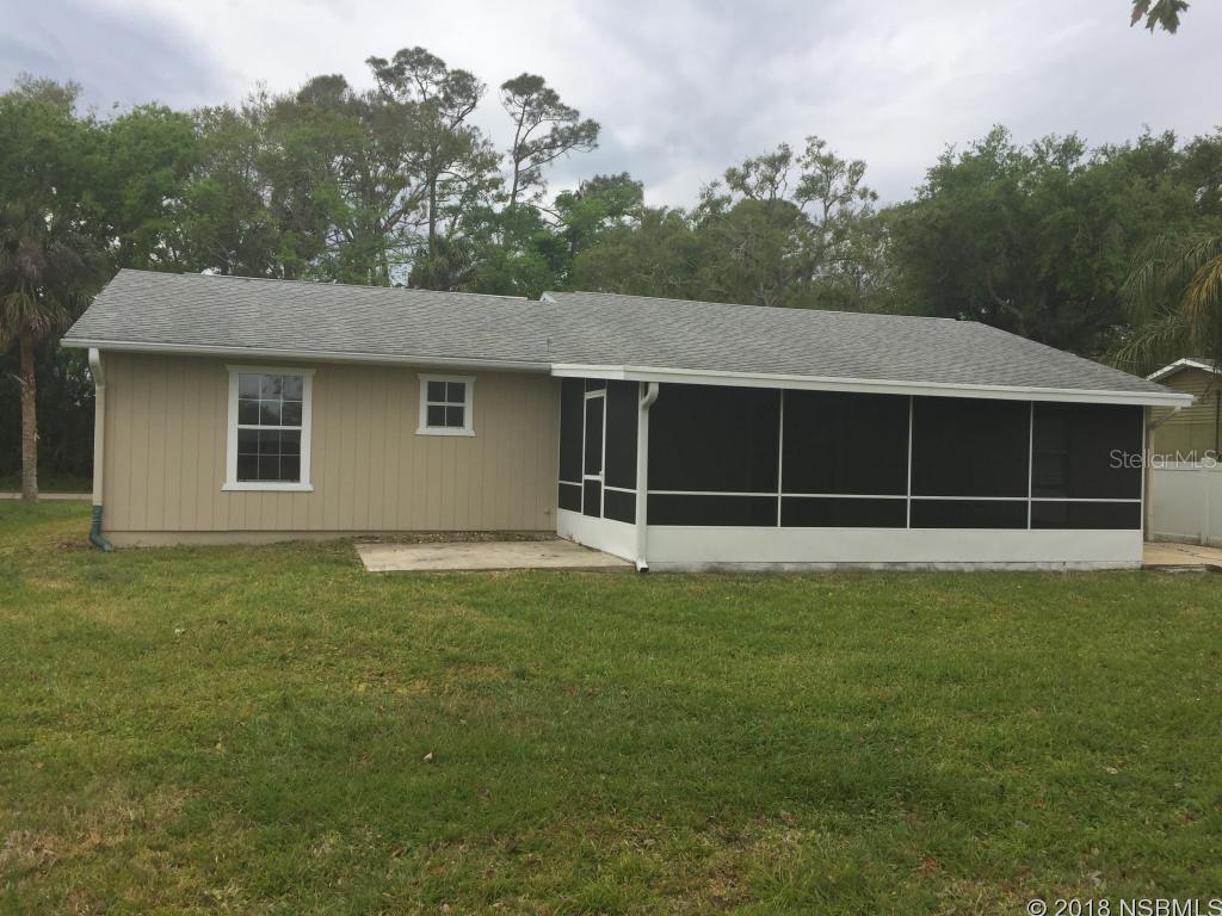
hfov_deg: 61.7
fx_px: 1024
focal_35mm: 29
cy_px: 458
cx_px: 611
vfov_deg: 48.2
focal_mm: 4.15
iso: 32
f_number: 2.2
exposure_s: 1/860
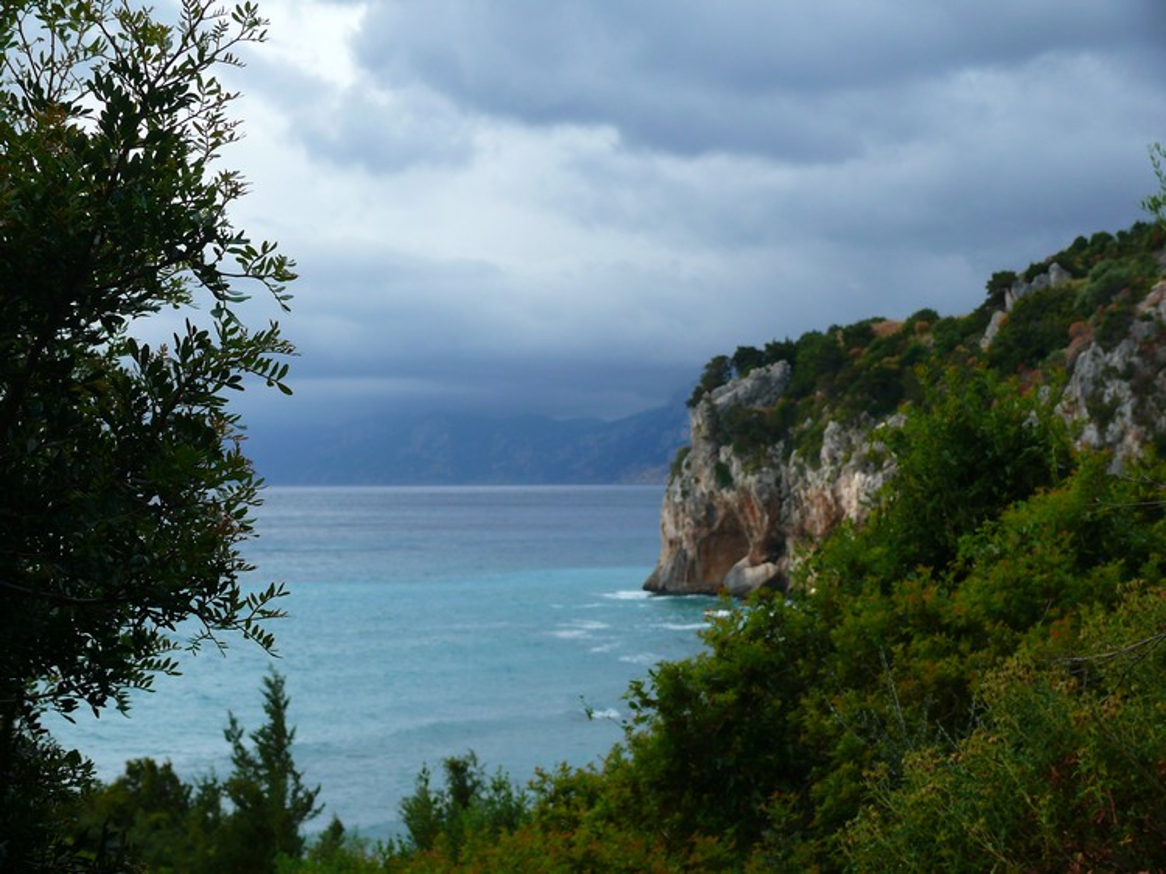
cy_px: 437
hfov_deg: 26.7
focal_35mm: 73
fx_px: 2458
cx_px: 583
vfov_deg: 20.2
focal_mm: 15.4
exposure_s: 1/200
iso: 100
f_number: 4.5
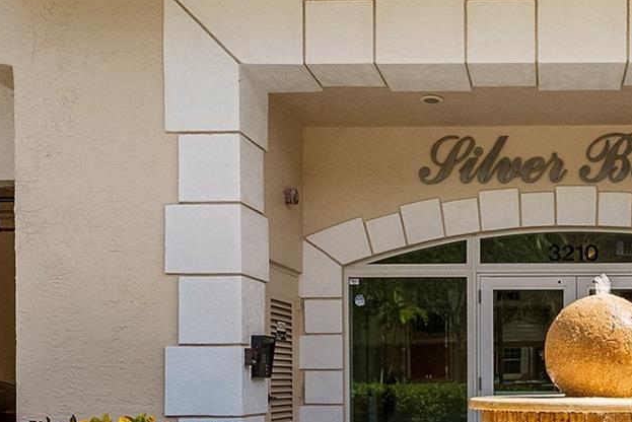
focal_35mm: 46
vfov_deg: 28.2
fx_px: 808
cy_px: 376
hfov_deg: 39.9
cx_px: 558
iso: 500
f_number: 2.8
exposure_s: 1/8000
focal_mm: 14
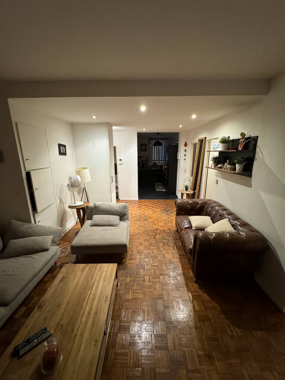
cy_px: 190
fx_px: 154
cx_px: 142
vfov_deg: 102.1
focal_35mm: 14
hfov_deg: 85.7
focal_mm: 2.22
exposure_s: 1/50
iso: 640
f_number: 2.2
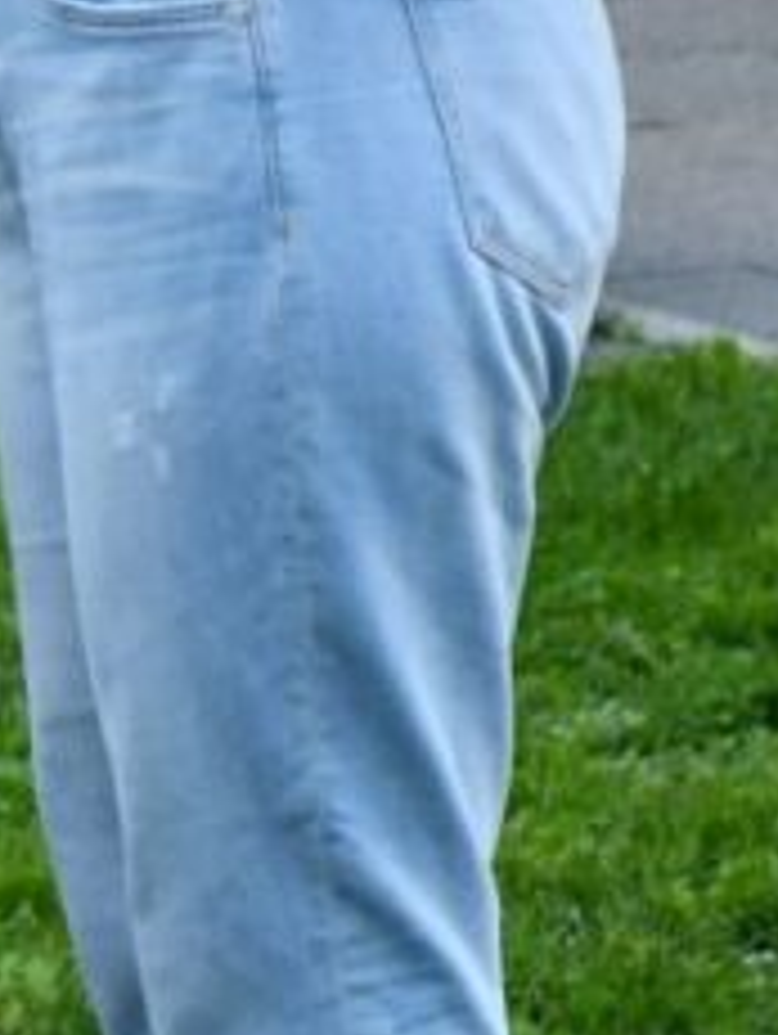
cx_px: -1417
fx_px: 18904
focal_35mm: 632
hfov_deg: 2.3
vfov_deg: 3.1
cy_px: -58
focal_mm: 80
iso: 560
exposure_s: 1/250
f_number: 5.3
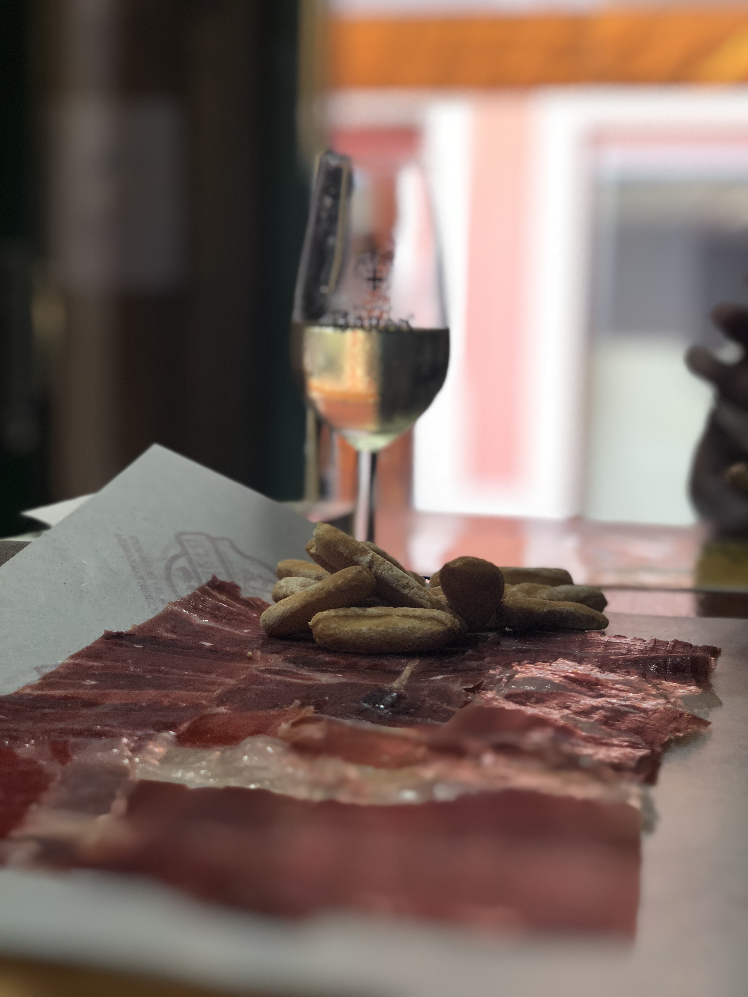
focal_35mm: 52
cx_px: 374
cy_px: 498
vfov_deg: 36.8
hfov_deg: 28.0
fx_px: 1498
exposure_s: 1/50
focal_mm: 6
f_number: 2.4
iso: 25
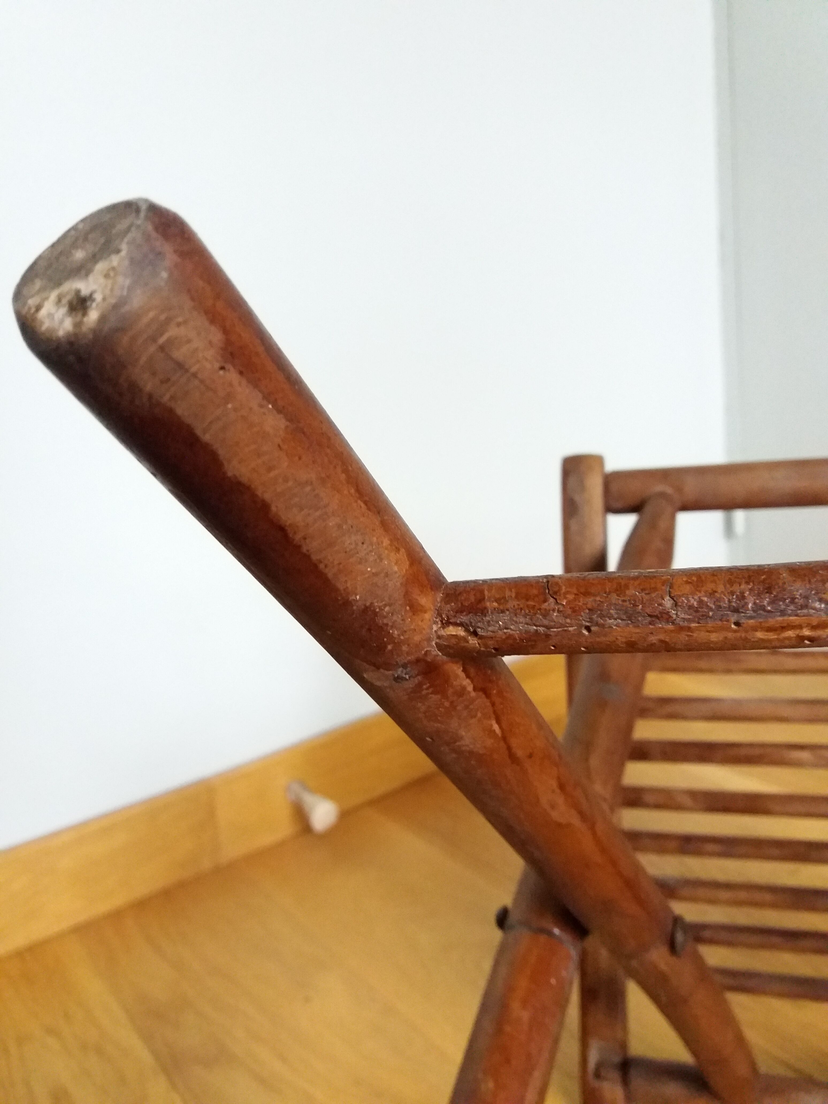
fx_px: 893
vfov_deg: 63.4
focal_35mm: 28
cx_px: 414
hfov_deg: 49.7
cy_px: 552
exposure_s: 1/17
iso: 500
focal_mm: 3.7
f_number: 1.9
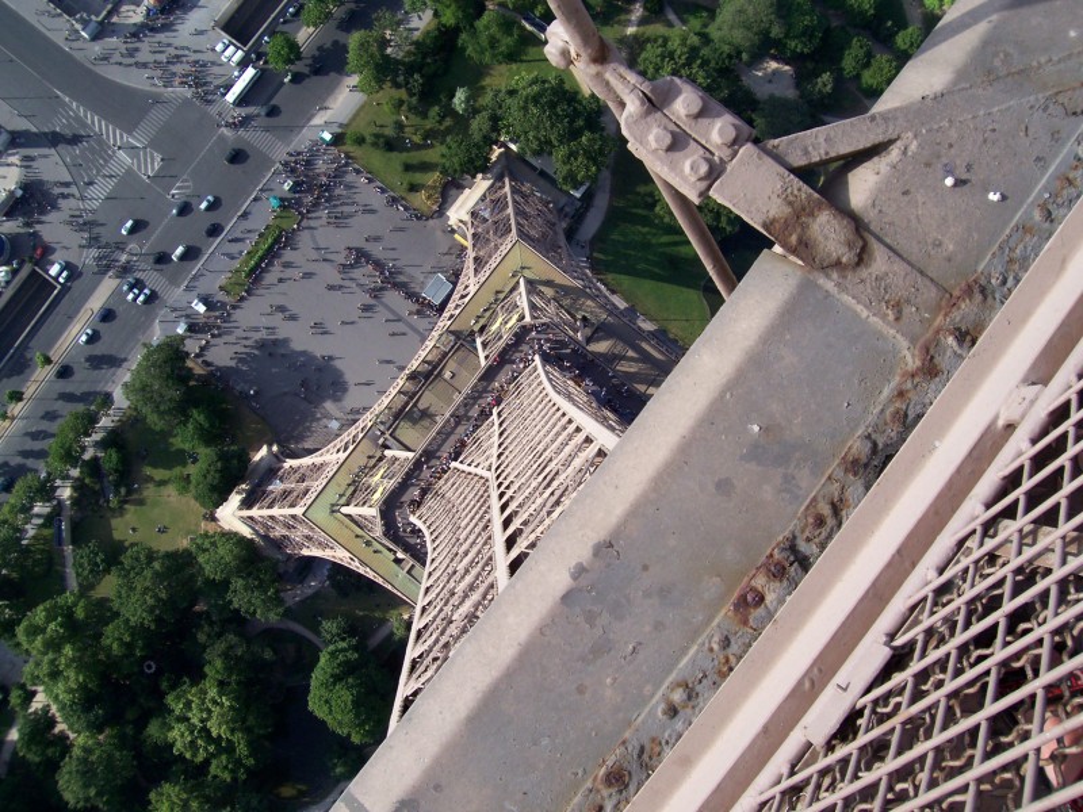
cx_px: 542
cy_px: 406
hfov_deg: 54.0
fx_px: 1064
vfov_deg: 41.8
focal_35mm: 34
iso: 80
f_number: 5.1
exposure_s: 1/262
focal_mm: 5.6
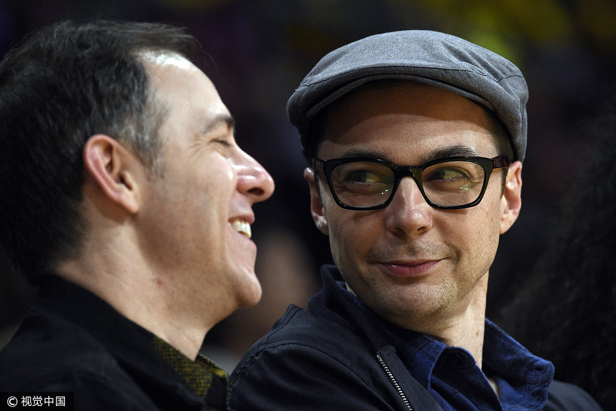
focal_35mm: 350
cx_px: 308
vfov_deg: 3.9
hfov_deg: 5.9
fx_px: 5987
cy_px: 206
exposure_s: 1/500
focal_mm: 350
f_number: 6.3
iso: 6400
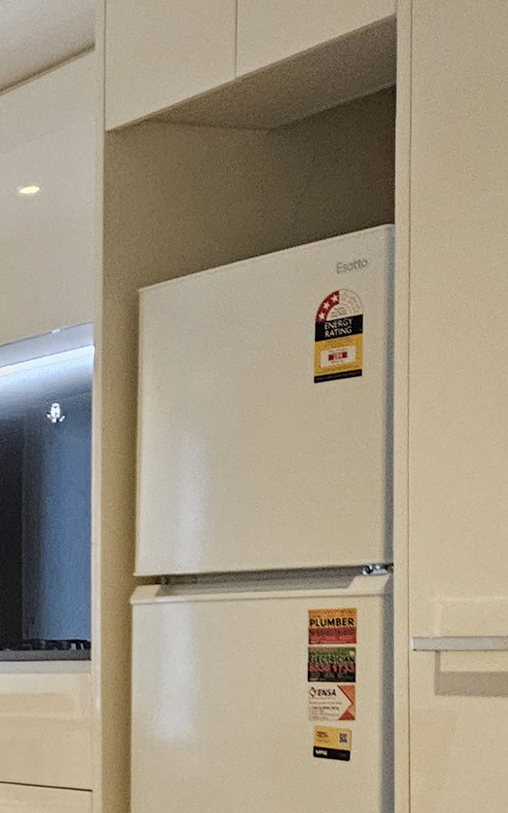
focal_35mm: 88
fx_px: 1948
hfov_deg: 12.2
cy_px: 658
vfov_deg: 23.2
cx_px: -656
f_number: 1.8
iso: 800
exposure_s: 1/100
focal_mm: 5.4
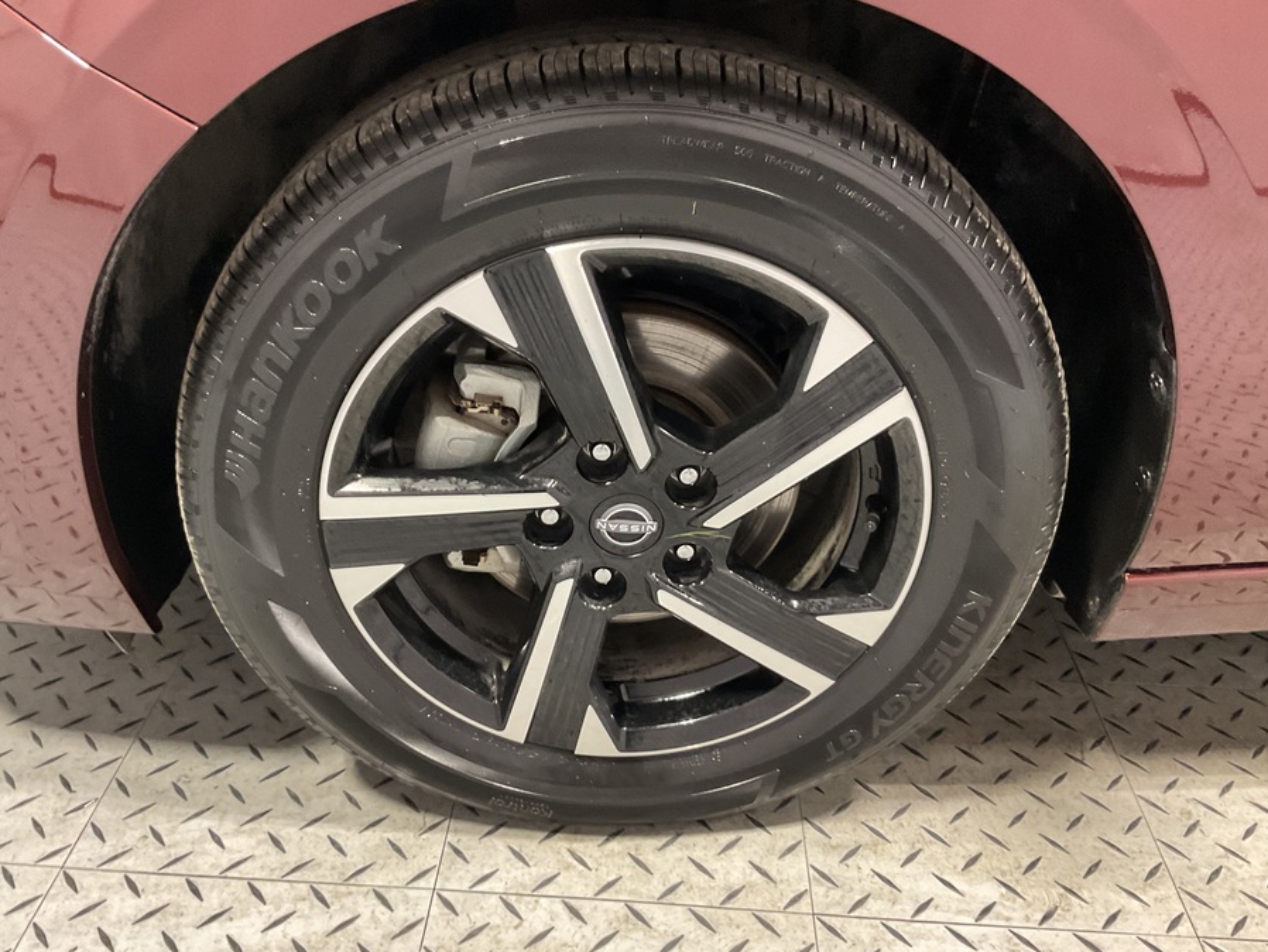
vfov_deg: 45.4
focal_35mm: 31
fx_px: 1136
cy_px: 503
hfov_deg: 58.3
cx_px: 611
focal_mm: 3
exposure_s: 1/40
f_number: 1.8
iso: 250
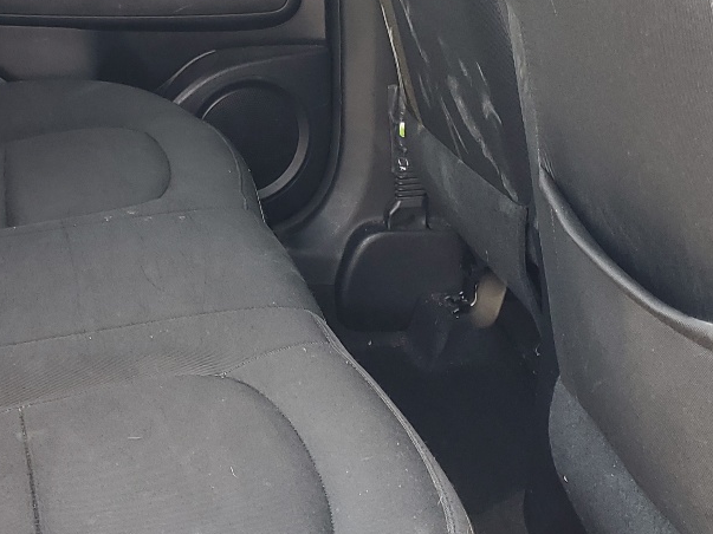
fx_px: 1421
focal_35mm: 69
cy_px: 105
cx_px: 233
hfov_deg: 28.0
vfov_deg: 21.0
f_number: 1.5
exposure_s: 1/60.2
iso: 54
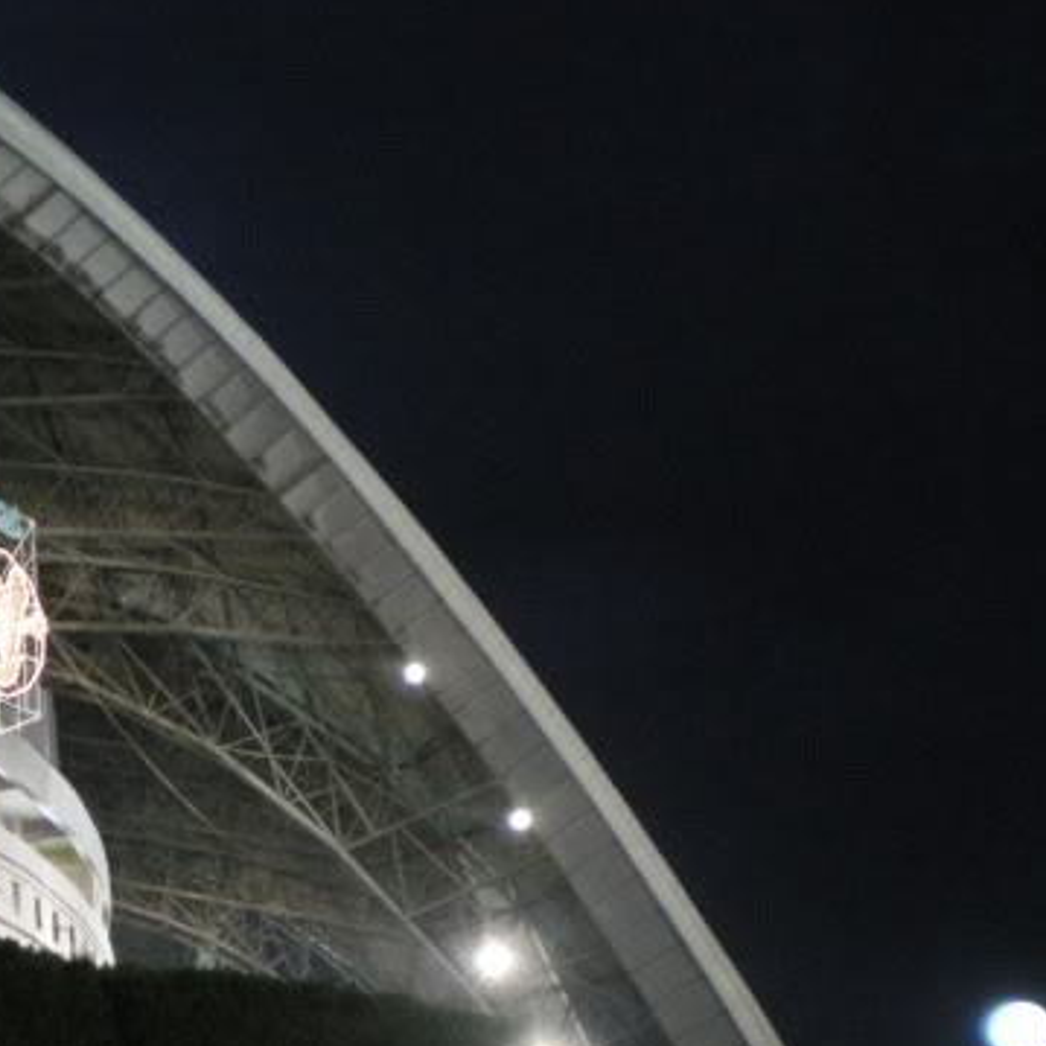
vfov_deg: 23.9
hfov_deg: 23.2
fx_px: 2427
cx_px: -41
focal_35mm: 71
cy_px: 842
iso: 500
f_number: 3.1
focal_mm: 6.3
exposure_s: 1/50
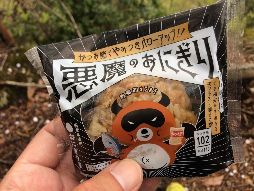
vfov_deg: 48.2
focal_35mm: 29
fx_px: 213
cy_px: 96
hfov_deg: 61.7
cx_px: 127
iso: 32
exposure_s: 1/151
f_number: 2.2
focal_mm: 4.15
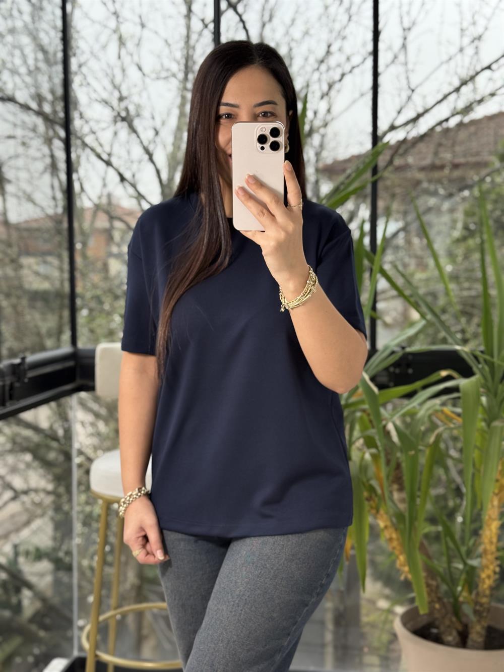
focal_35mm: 48
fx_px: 932
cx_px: 252
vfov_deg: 39.7
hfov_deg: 30.3
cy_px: 336
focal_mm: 6.76
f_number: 1.78
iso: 64
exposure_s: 1/121
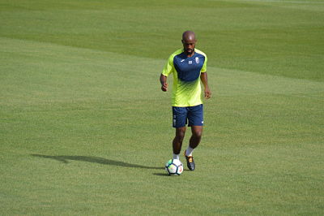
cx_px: 162
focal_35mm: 292
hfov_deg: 7.0
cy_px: 108
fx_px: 2630
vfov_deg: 4.7
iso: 320
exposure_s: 1/2000
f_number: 5.6
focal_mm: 195
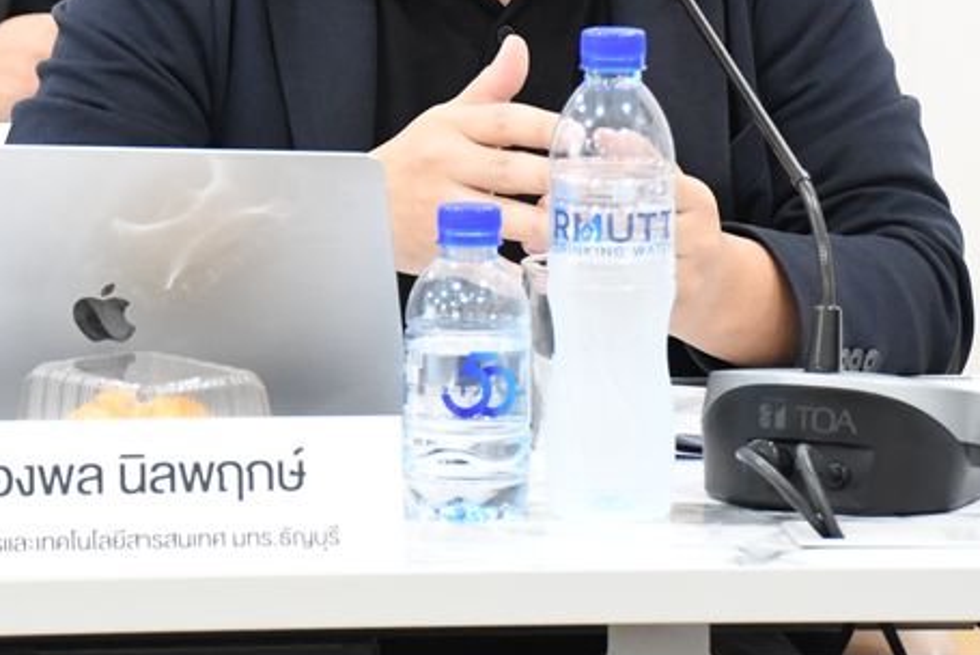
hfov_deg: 7.6
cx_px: 532
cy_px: 1
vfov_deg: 5.1
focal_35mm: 270
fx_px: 7354
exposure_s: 1/50
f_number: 5.3
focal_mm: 80
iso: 4500
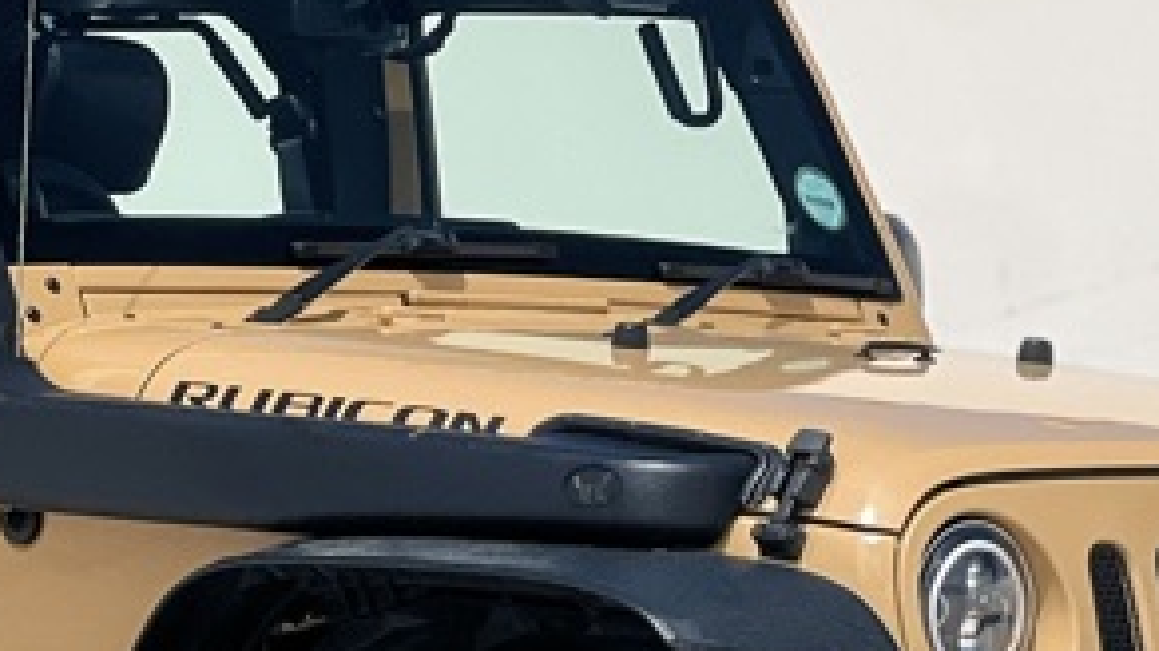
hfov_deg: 7.3
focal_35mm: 294
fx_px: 9032
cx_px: 194
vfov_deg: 4.1
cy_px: 544
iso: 32
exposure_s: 1/1946
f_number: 2.8
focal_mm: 9
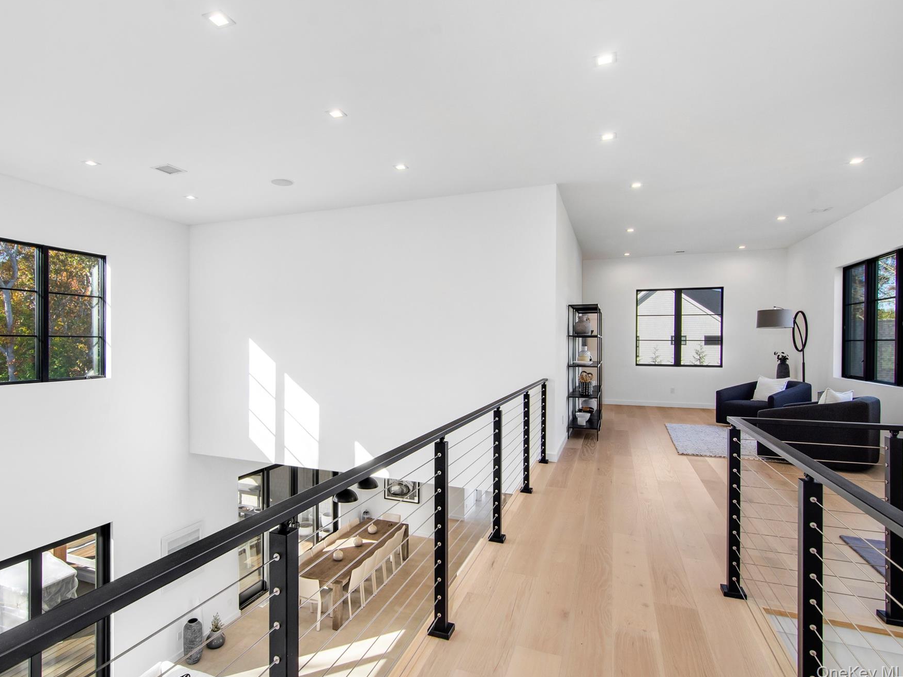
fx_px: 484
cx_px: 392
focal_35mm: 19
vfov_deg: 69.9
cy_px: 334
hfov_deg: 85.5
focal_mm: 11
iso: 200
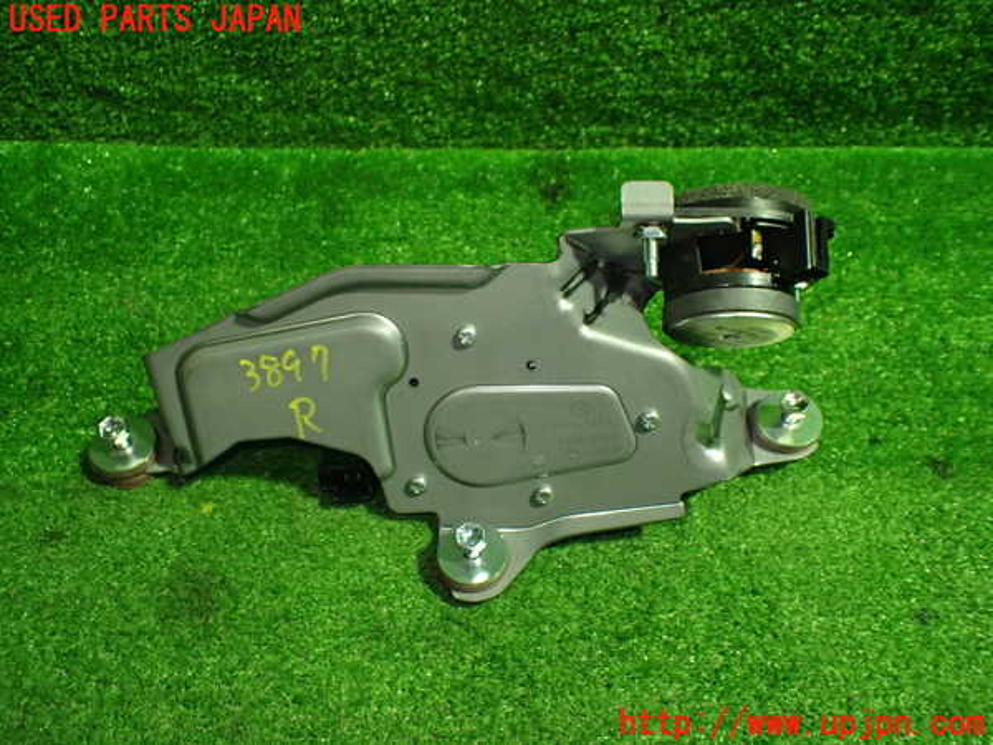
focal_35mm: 30
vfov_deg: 46.8
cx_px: 496
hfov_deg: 60.0
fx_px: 861
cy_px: 372
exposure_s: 1/100
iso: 800
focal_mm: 5.4
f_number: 2.3
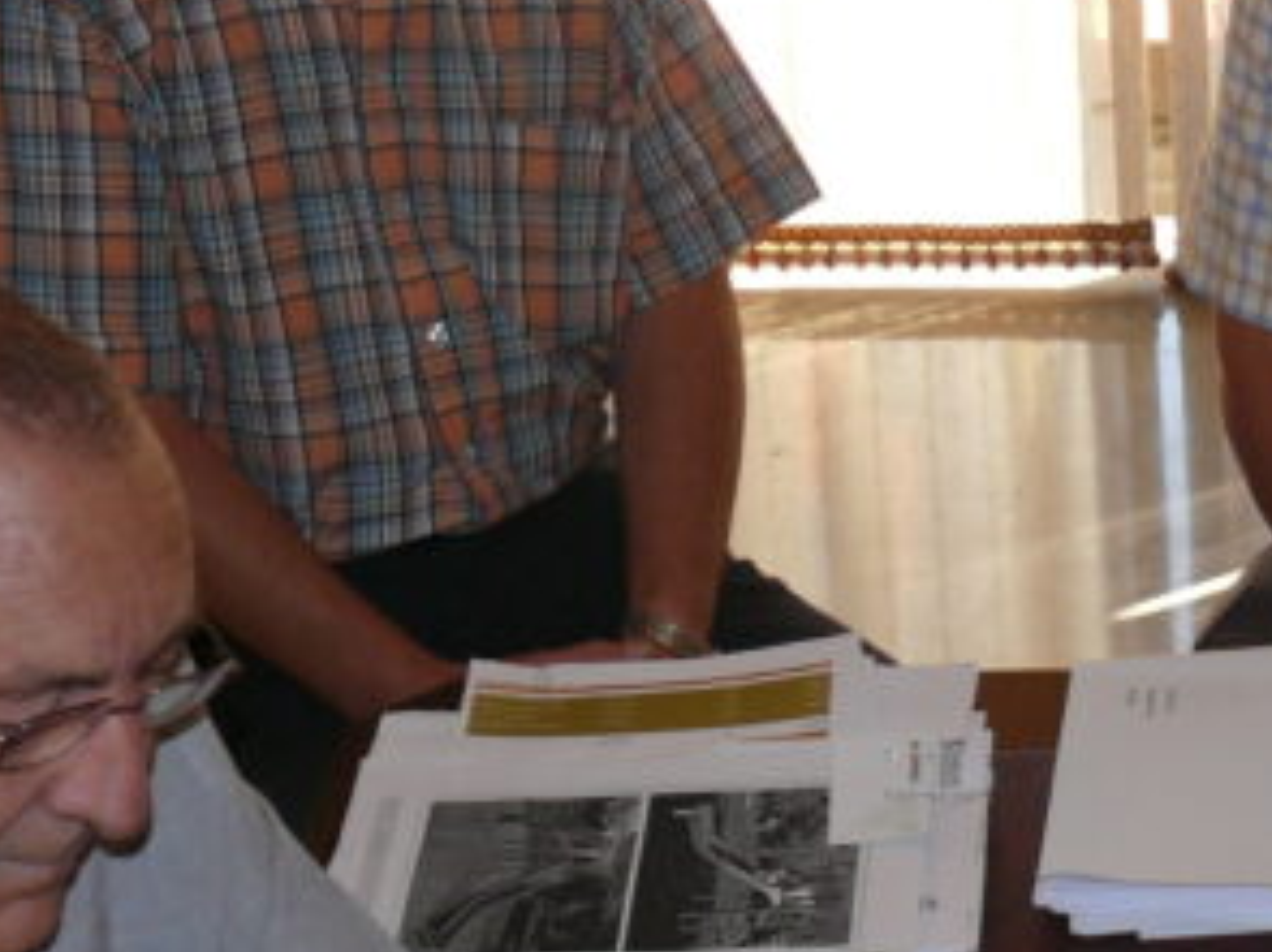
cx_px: 1332
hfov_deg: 16.8
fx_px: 4187
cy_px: 866
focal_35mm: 114
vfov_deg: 12.9
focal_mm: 7.4
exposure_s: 1/50
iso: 100
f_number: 2.8
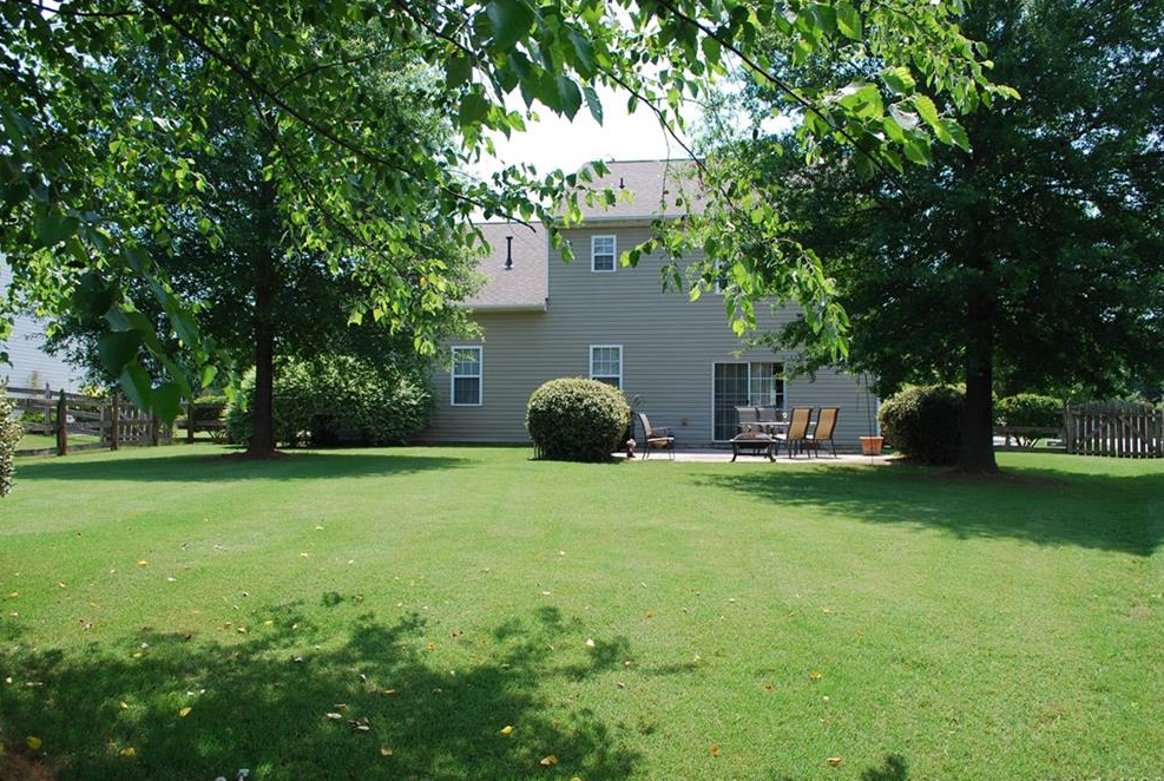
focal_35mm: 28
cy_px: 389
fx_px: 907
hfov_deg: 65.4
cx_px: 591
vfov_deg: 46.6
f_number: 6.3
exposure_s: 1/160
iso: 100
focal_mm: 18
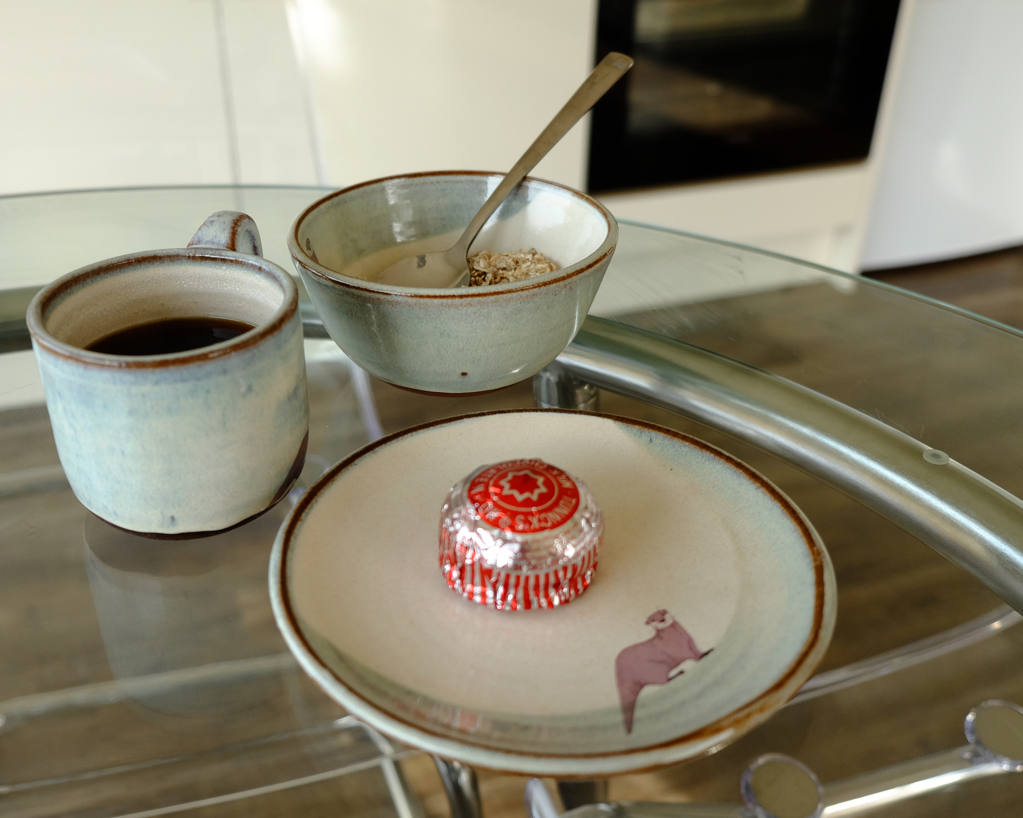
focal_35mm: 35
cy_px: 409
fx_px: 1060
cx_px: 430
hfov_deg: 51.3
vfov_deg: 42.2
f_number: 3.2
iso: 640
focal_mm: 20.5
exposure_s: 1/500
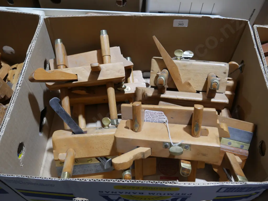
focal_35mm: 32
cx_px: 134
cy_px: 100
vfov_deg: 44.2
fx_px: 248
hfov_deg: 56.8
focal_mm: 16
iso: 320
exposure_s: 1/60
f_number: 3.6
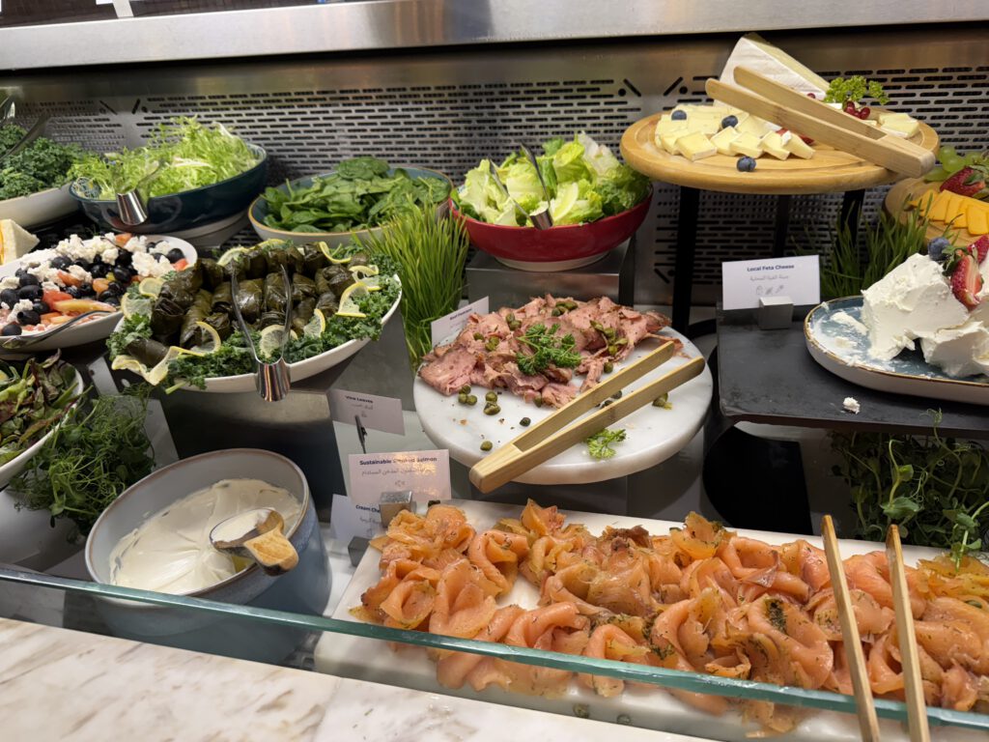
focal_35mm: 24
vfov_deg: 56.8
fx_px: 686
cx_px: 494
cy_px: 371
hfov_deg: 71.6
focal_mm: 6.76
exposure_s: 1/100
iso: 160
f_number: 1.78
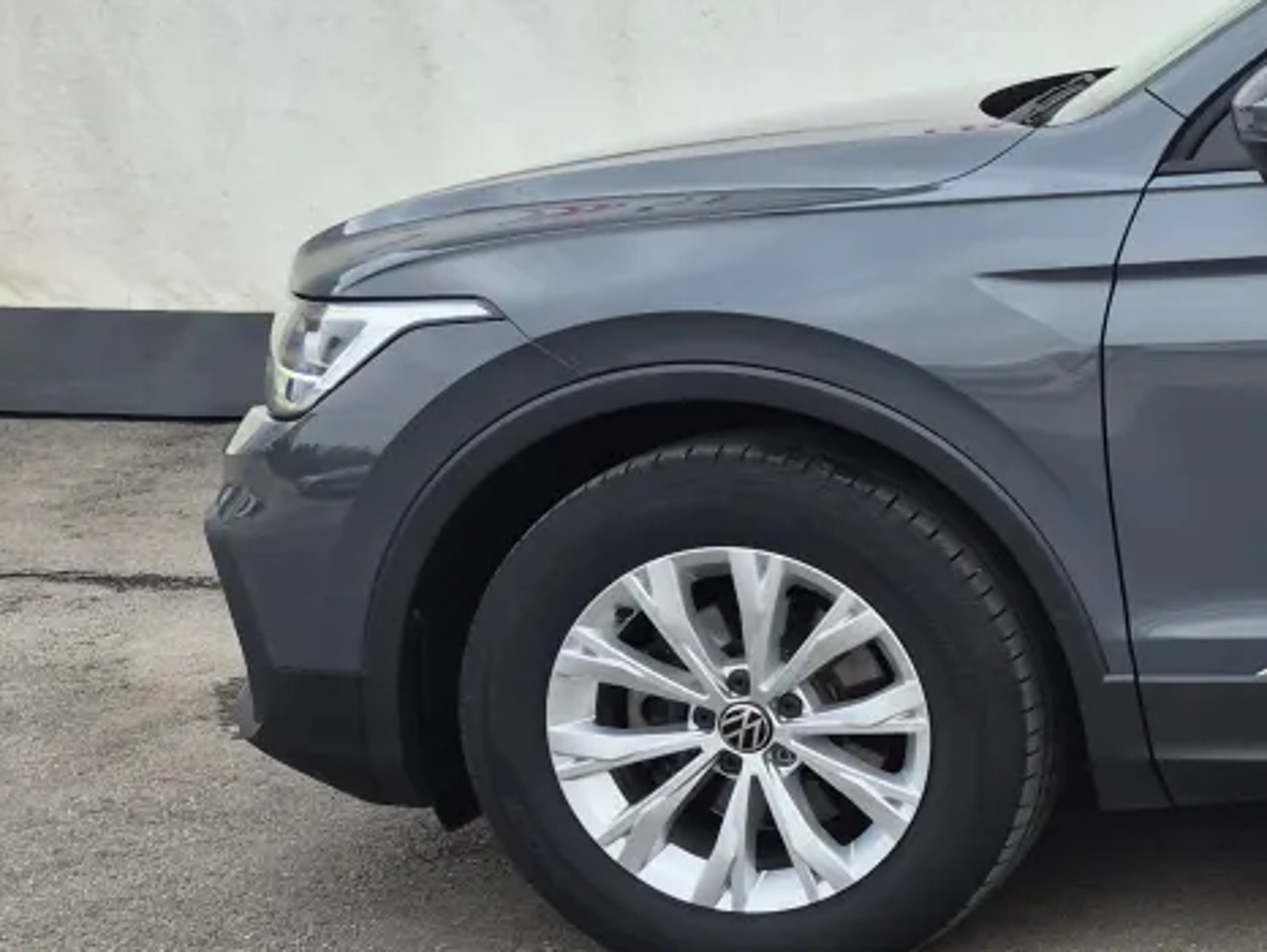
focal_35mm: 71
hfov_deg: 22.4
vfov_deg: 20.7
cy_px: 422
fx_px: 2600
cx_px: 1917
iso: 25
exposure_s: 1/242
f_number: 1.8
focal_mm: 5.4
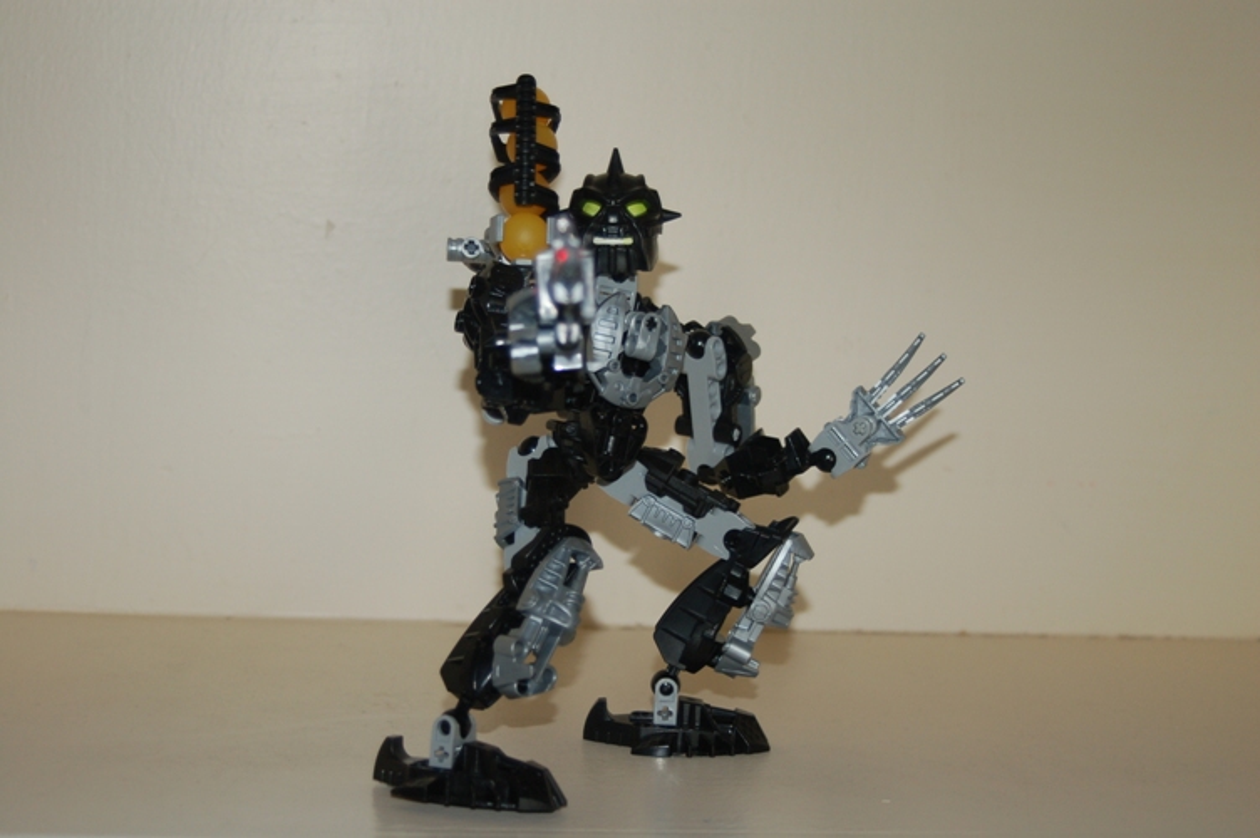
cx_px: 630
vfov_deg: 20.6
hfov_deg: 30.5
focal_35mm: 66
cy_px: 419
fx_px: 2308
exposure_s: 1/60
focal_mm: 44
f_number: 4.5
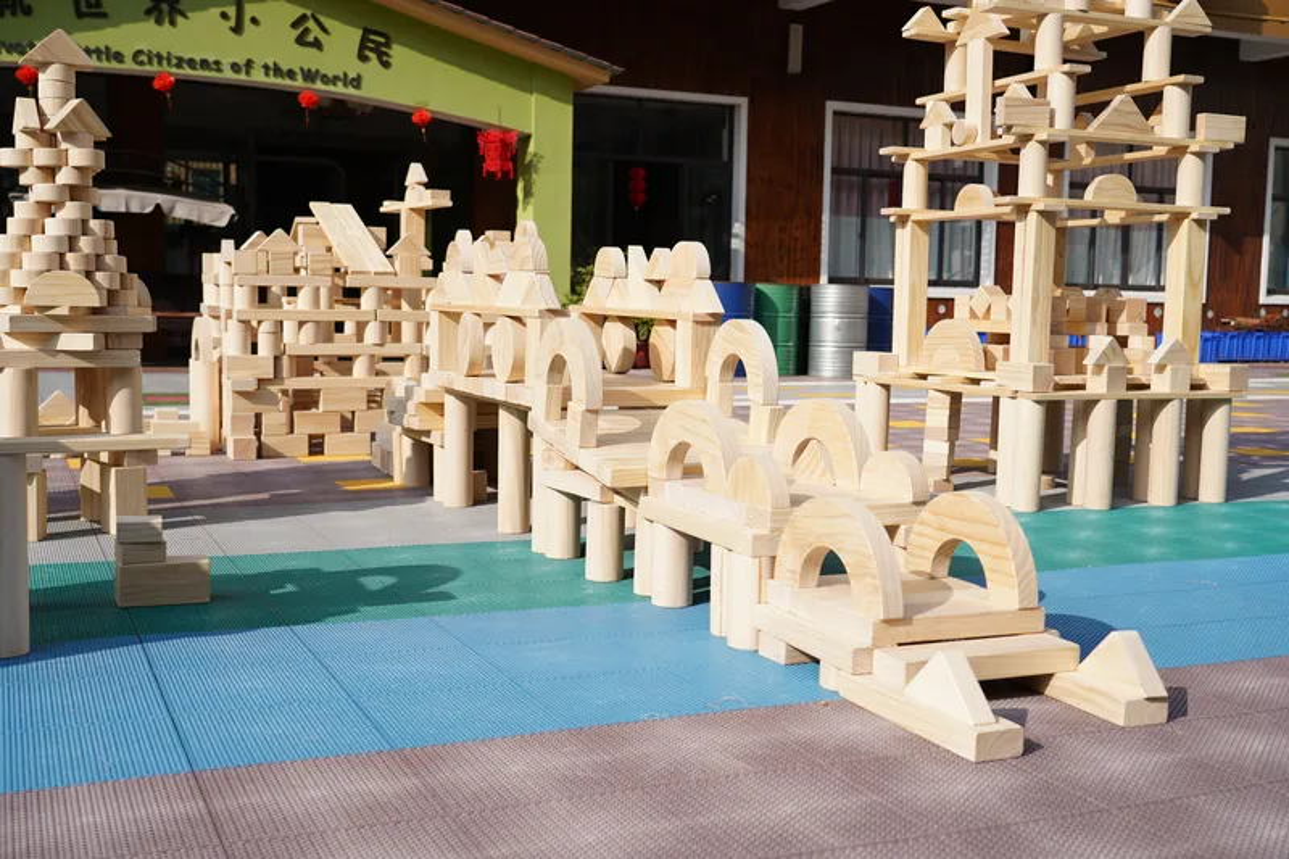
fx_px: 1360
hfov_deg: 50.7
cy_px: 430
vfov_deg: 35.0
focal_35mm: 38
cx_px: 644
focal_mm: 38
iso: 100
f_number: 4.5
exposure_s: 1/800
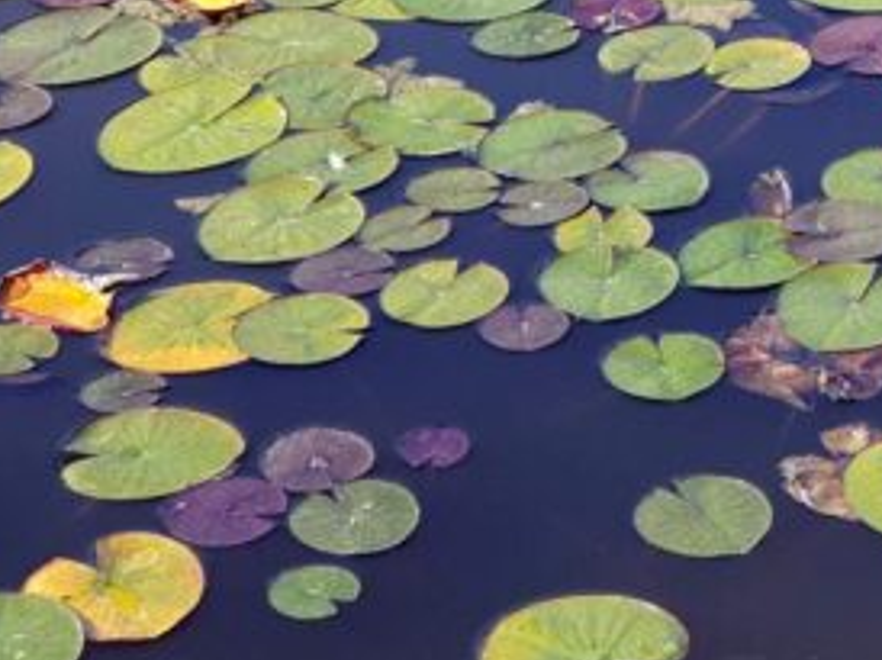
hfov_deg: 13.0
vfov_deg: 9.9
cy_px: -241
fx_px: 3717
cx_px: 1178
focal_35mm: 146
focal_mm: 6
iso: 100
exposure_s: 1/170
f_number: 2.4
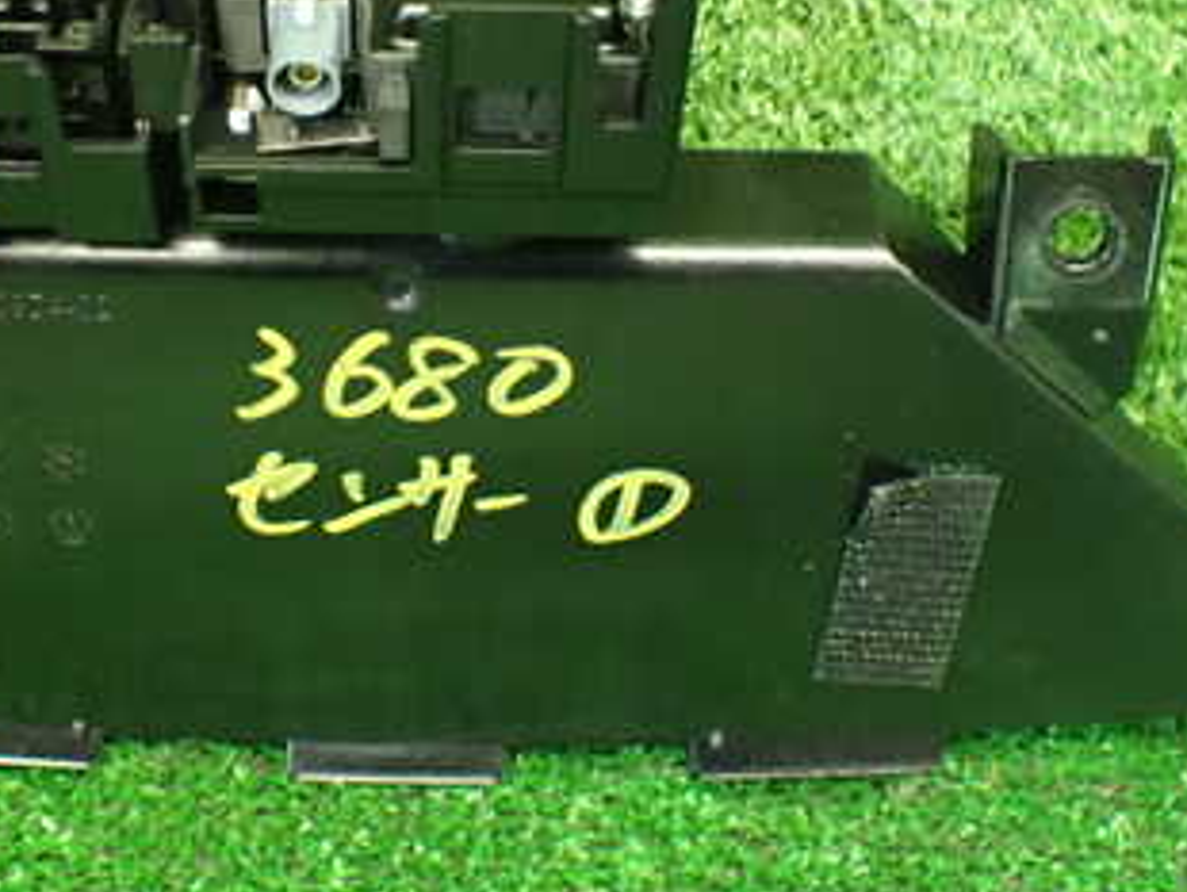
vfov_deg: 25.1
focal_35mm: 58
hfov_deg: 33.0
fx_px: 1990
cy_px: 268
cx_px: 425
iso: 800
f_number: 2.3
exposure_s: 1/50
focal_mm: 5.4
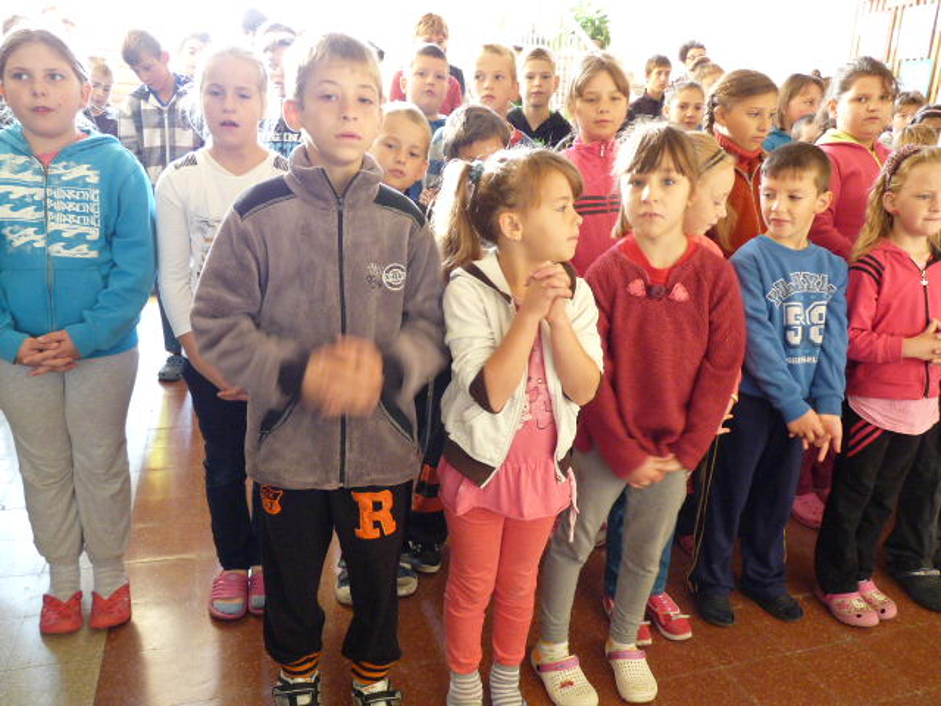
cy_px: 353
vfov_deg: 51.4
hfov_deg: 65.3
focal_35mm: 27
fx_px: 734
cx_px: 470
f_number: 2.8
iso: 400
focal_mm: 4.8
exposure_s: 1/13
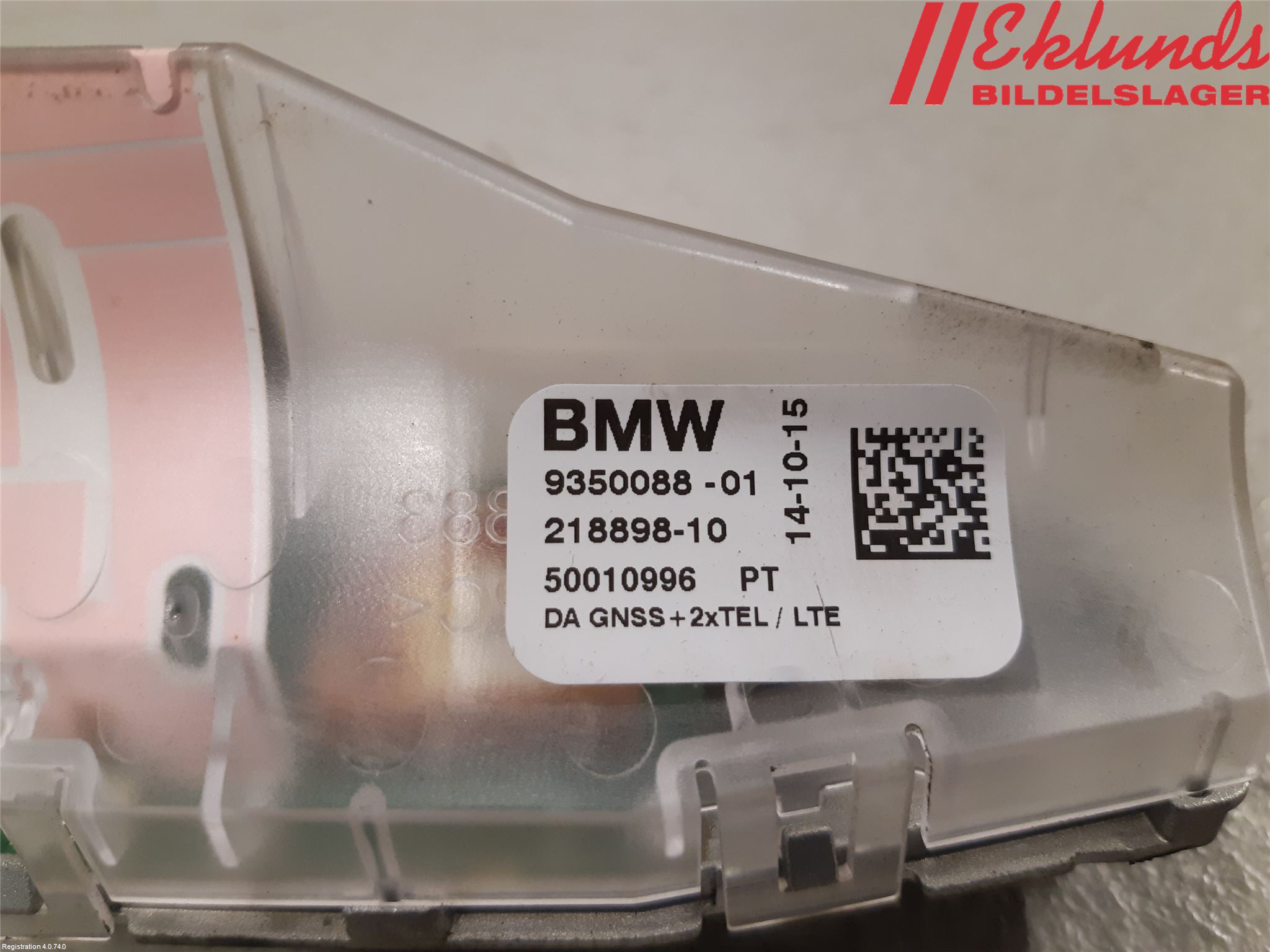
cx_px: 635
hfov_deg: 67.3
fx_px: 954
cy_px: 476
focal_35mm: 26
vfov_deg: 53.1
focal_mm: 3.93
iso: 160
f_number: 1.7
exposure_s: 1/50
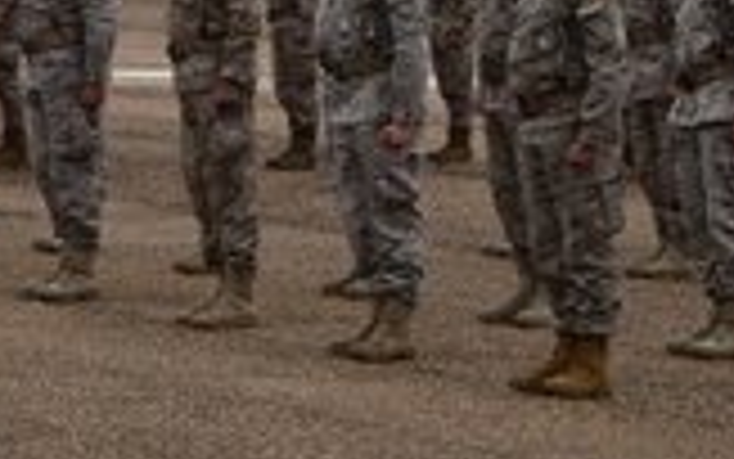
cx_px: 54
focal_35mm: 353
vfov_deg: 3.7
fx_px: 7064
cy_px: -234
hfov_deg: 5.9
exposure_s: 1/250
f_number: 6.3
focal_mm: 55
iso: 200
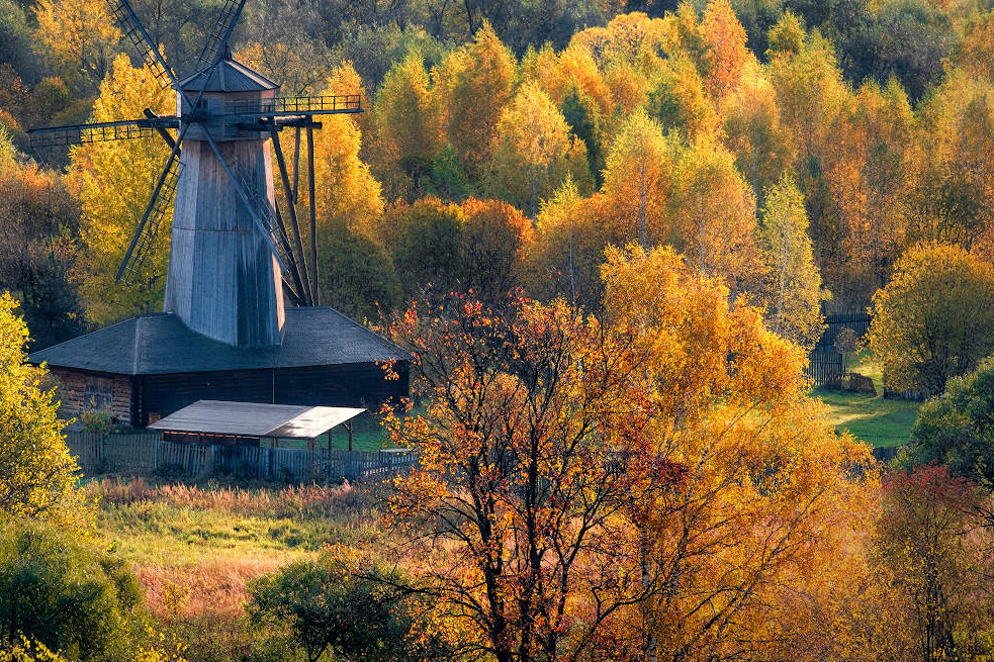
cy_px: 261
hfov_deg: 6.9
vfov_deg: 4.6
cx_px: 373
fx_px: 8254
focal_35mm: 299
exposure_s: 1/80
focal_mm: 140
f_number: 7.1
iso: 200
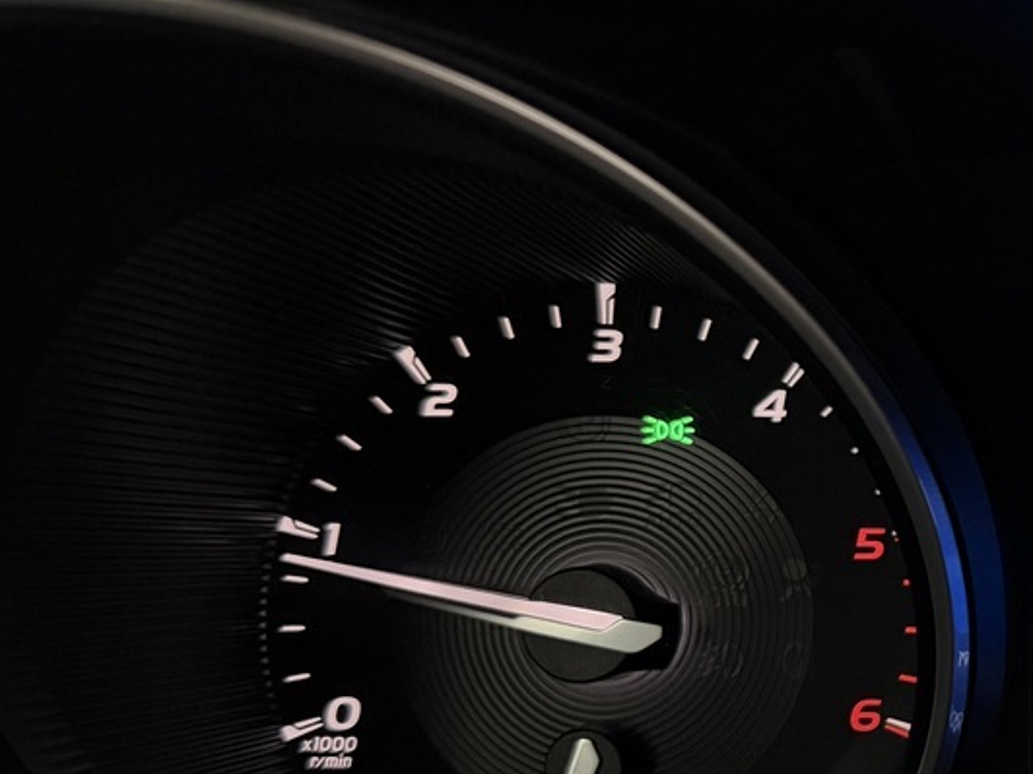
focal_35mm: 65
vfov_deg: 22.5
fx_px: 1940
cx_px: 1268
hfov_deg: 26.3
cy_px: 475
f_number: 1.78
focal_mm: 6.76
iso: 640
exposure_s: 1/40
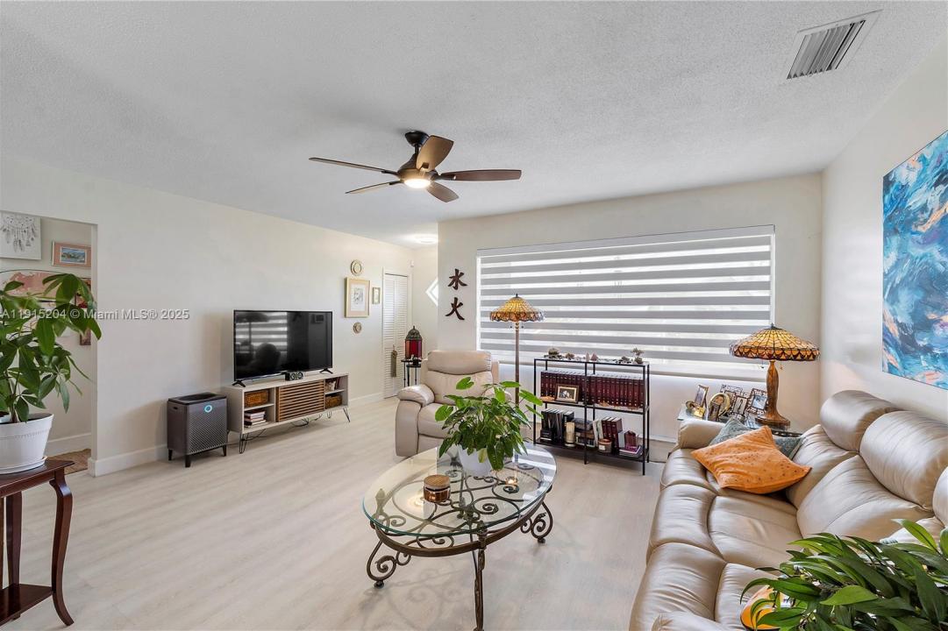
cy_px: 316
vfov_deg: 74.6
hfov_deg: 97.6
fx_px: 415
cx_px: 474
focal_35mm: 16
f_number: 11
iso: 160
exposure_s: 1/10
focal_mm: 10.5
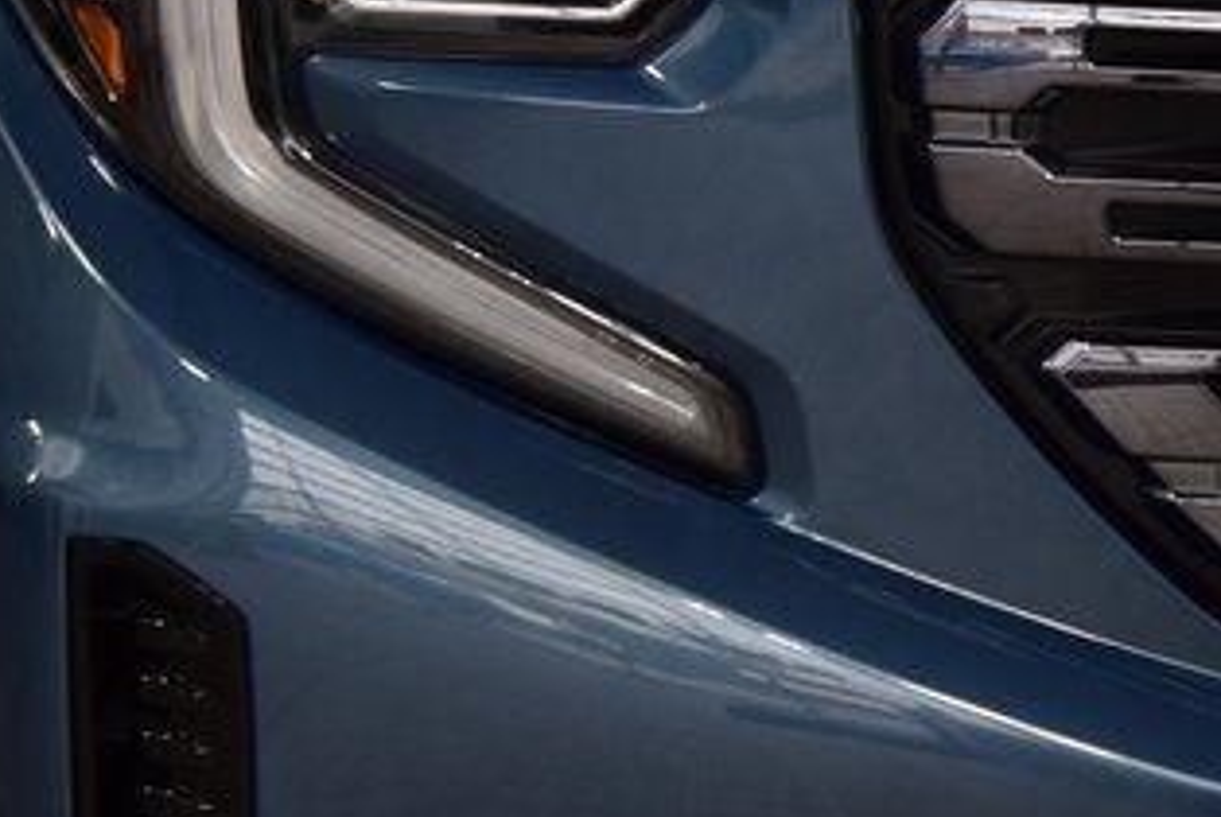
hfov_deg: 11.1
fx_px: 5975
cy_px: 465
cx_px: 1971
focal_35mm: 176
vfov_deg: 7.8
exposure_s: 1/20
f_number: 6.3
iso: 400
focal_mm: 36
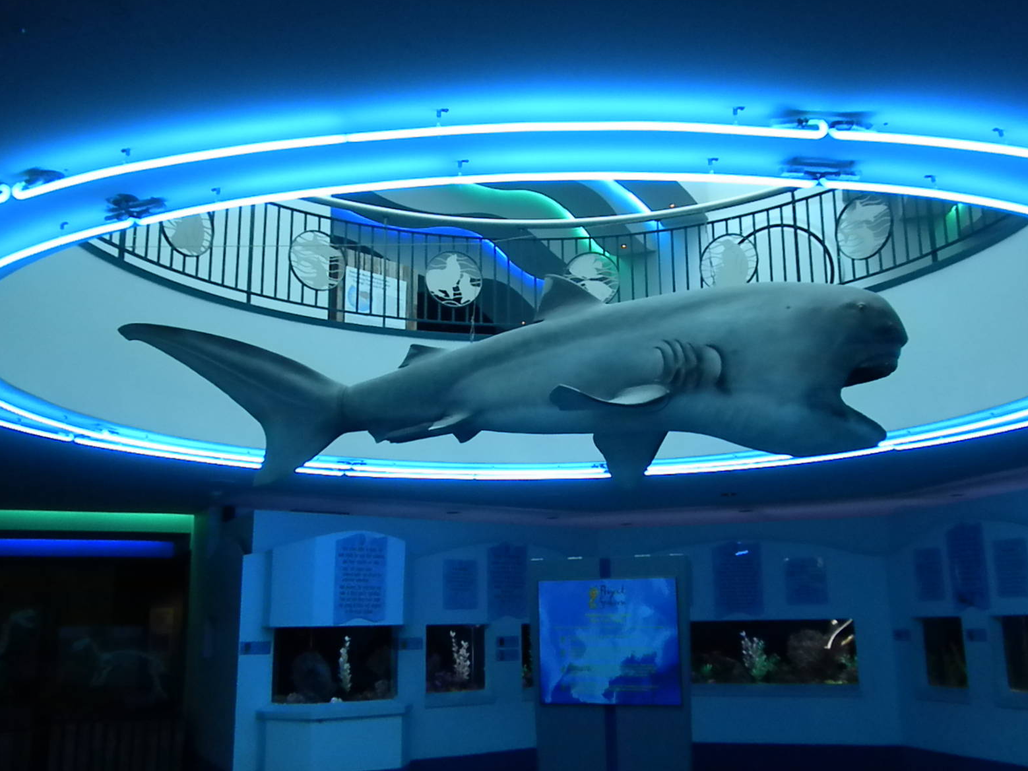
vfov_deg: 37.7
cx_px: 526
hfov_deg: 49.0
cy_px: 376
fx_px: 1128
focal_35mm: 38
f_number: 3.5
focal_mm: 6.6
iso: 640
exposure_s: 1/66.4
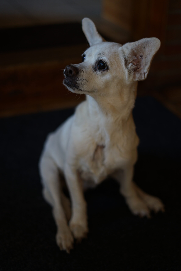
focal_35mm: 50
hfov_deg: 27.0
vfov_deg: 39.6
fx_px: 377
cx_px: 90
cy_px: 136
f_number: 1.8
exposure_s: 1/125
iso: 200
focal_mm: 50
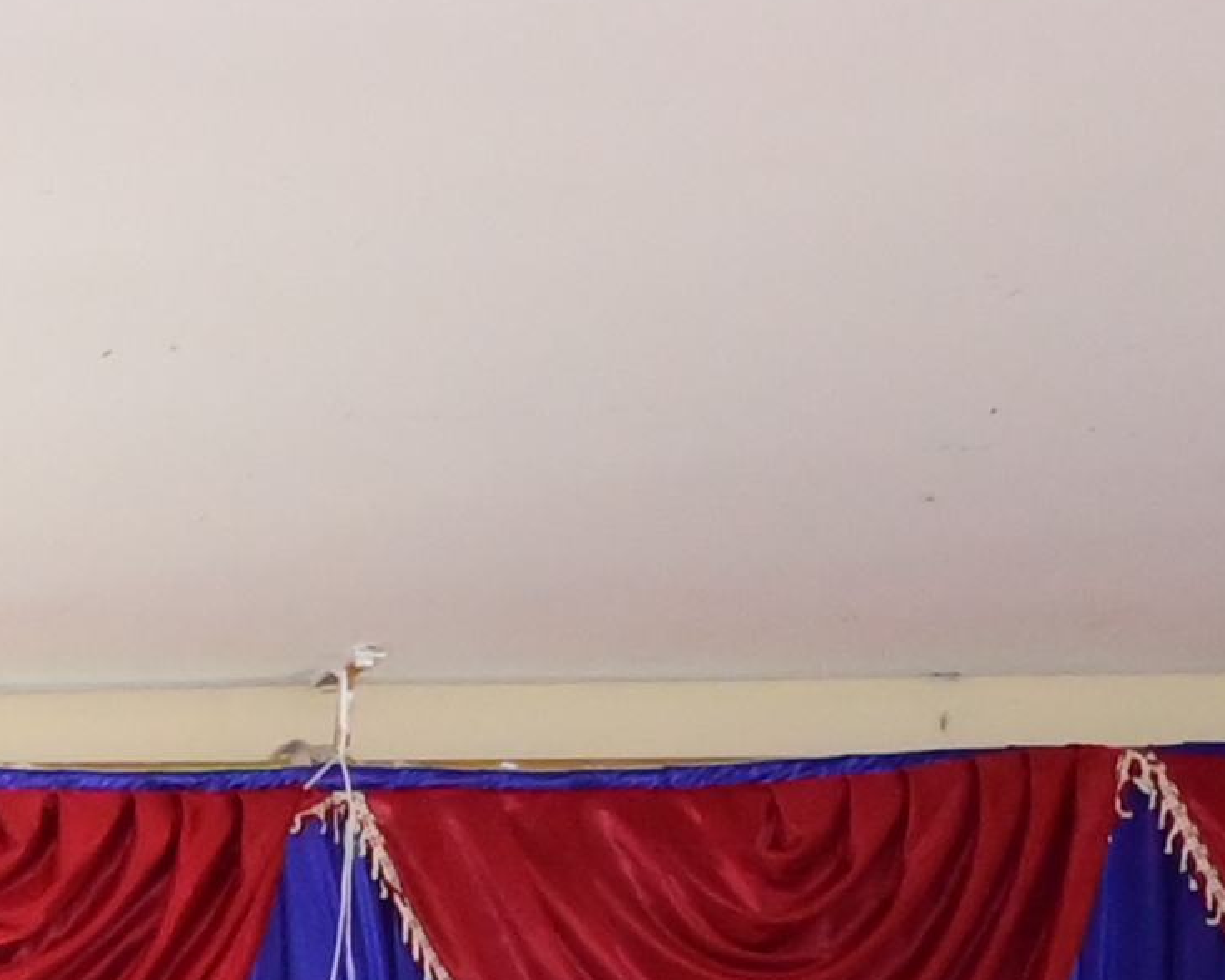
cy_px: 3271
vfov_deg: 7.1
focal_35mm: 185
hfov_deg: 8.5
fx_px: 6708
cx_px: -2620
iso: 3200
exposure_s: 1/125
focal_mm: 24
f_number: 5.6
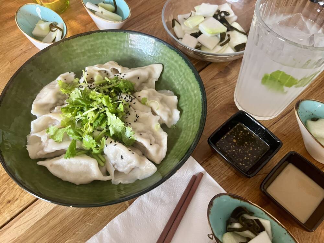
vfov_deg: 53.1
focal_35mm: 26
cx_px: 162
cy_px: 122
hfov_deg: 67.3
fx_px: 243
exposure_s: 1/41
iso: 500
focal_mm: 5.1
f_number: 1.6
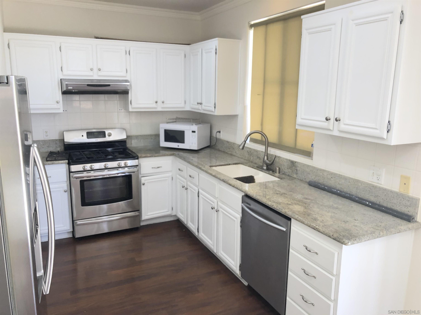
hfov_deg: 63.4
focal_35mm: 28
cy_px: 158
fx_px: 341
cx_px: 210
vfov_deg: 49.7
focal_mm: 4
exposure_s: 1/30
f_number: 1.8
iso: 32
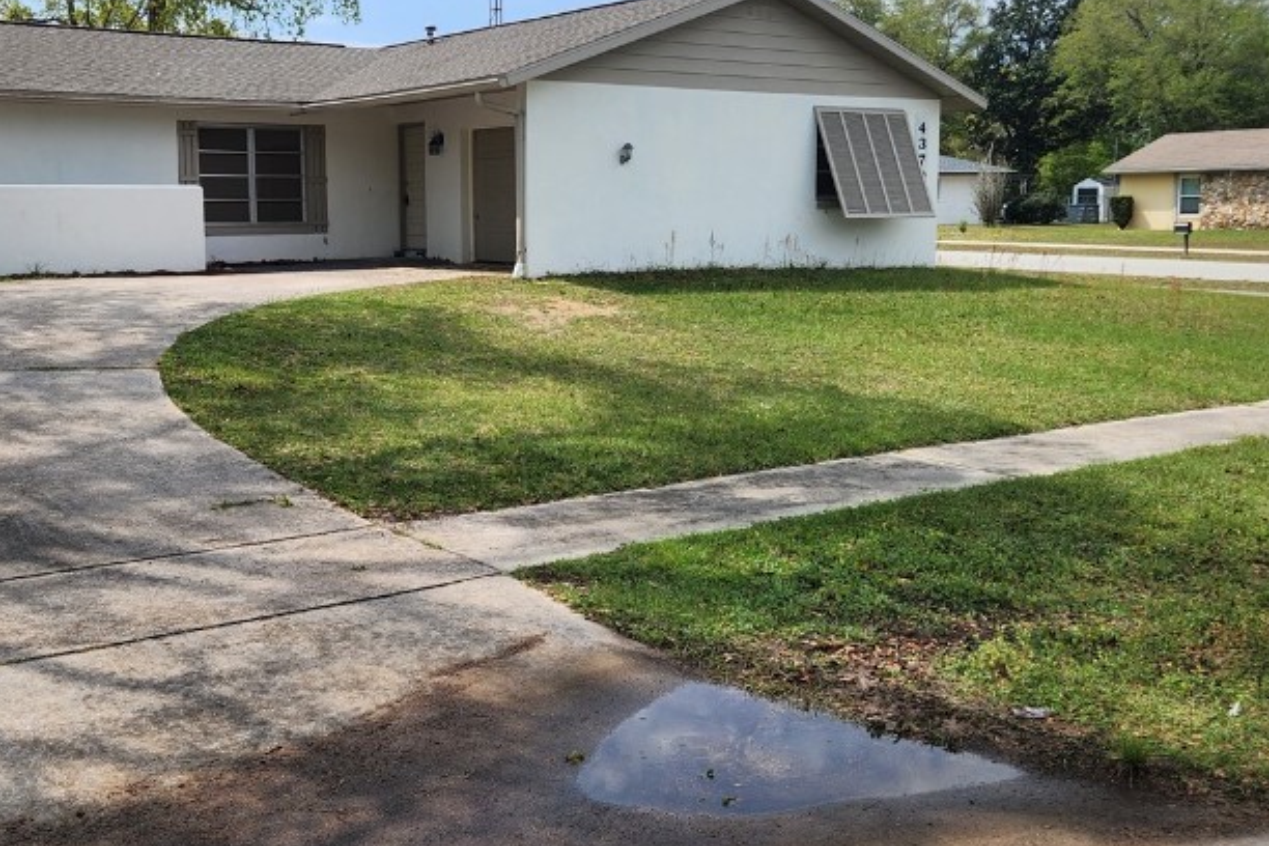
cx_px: 523
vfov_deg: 33.3
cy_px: 357
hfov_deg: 48.2
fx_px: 1410
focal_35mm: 40
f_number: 1.8
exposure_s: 1/1636
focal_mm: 5.4
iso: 20
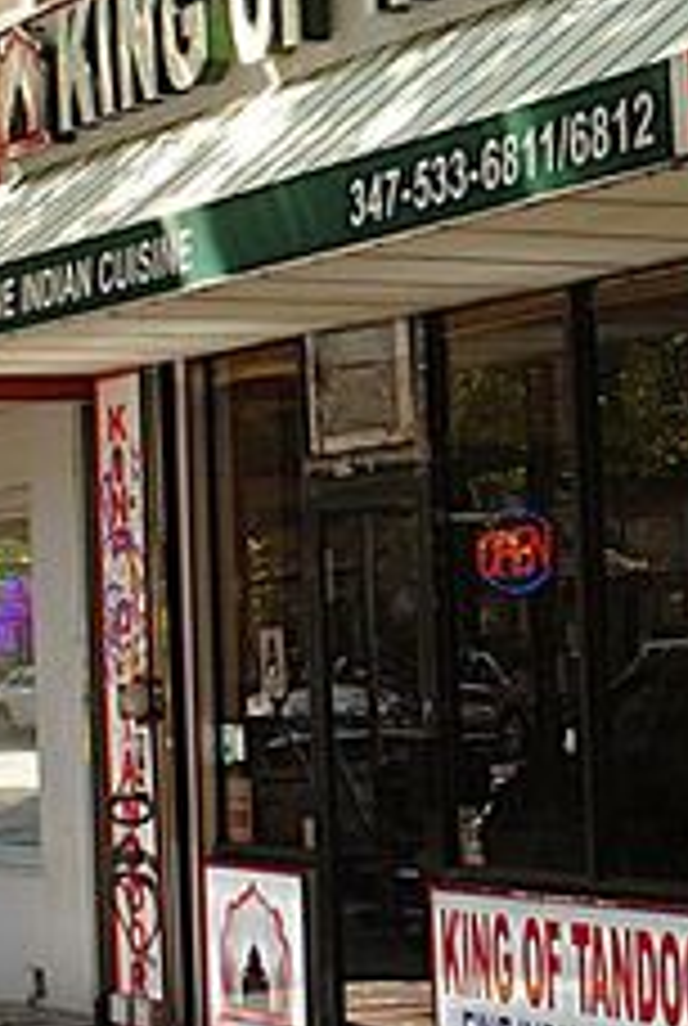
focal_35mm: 118
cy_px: 214
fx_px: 3367
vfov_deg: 17.2
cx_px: 571
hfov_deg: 11.6
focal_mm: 24
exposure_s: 1/80
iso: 400
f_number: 9
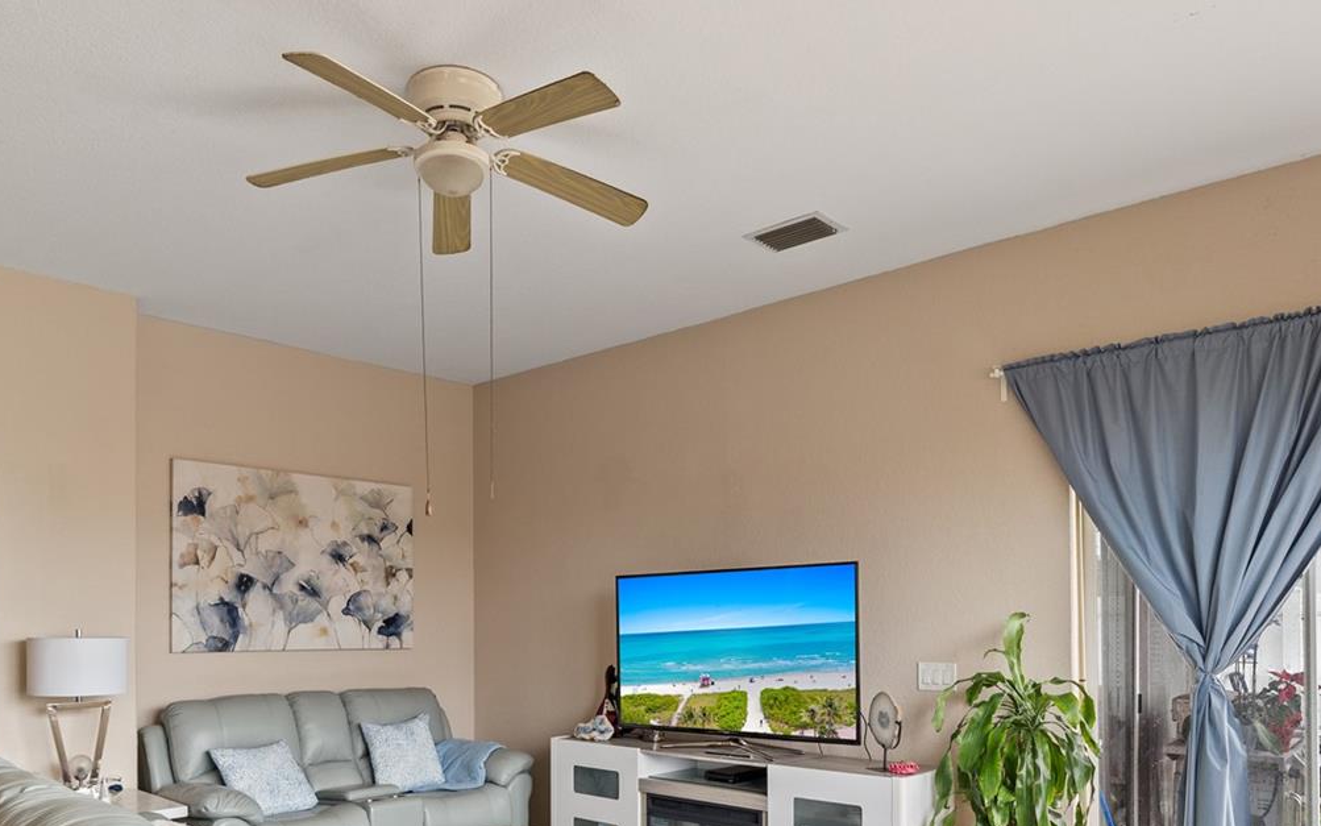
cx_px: 573
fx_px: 936
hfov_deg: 70.1
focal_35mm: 26
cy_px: 649
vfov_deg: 45.4
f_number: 4.5
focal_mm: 16
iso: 200
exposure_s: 1/15
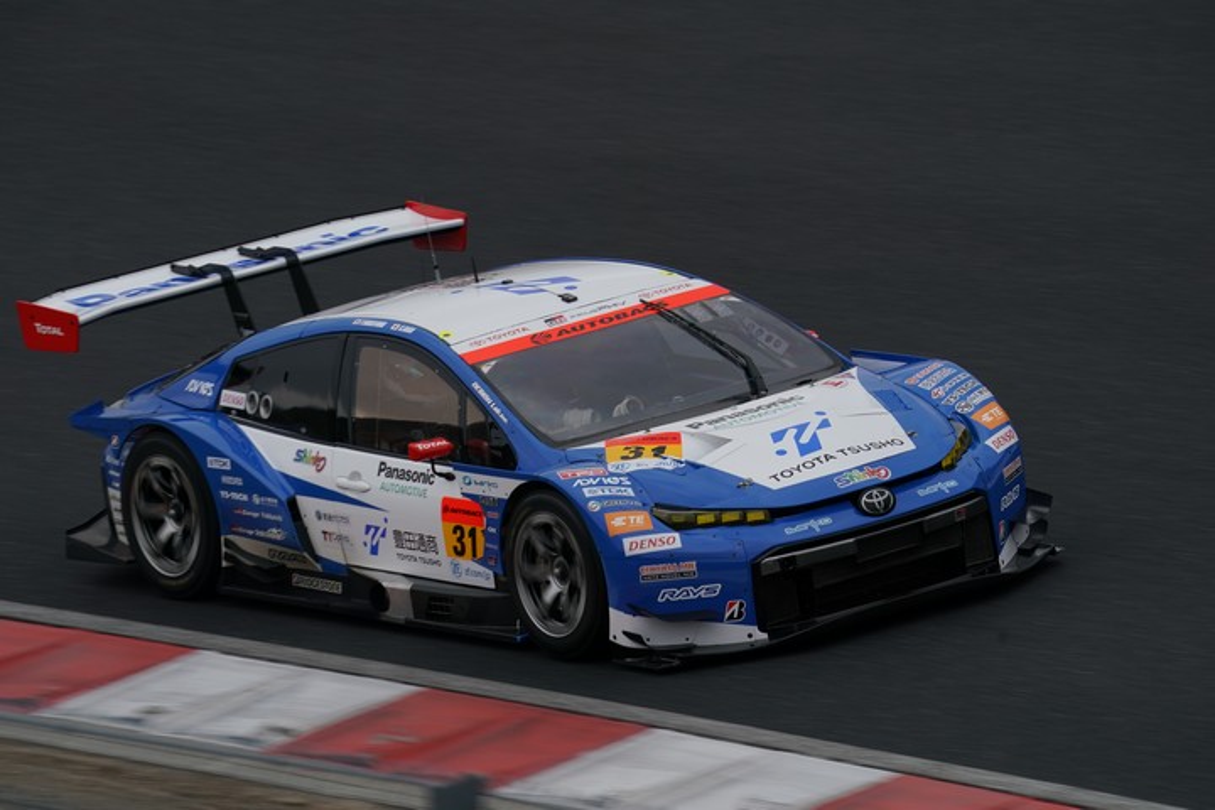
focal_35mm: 437
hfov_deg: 4.7
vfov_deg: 3.1
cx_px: 608
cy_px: 405
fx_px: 14748
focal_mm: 437
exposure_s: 1/250
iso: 320
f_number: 10
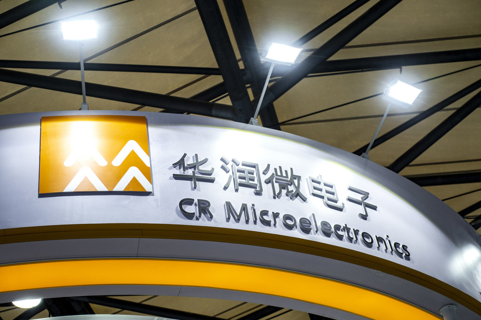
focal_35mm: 70
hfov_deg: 28.9
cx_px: 240
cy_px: 160
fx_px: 935
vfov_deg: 19.4
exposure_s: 1/100
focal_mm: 25.7
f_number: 2.8
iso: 200
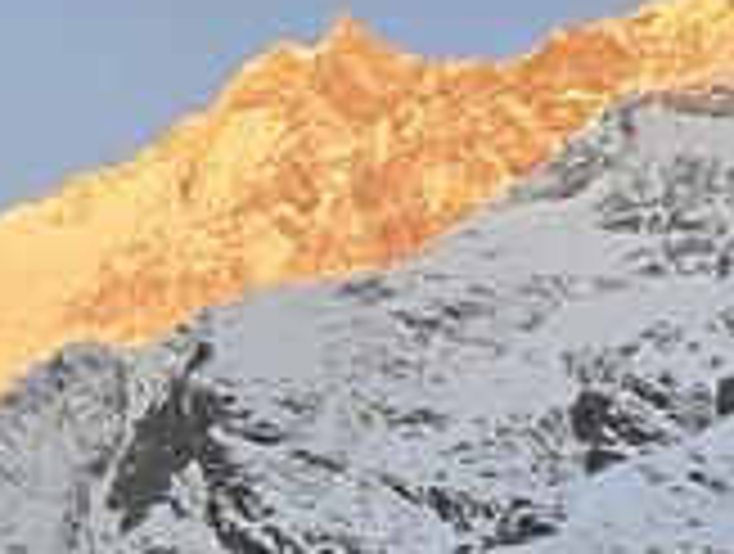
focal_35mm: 145
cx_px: -716
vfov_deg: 10.2
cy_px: 606
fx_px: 3081
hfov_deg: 12.1
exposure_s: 1/180
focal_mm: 6.3
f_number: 1.7
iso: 32
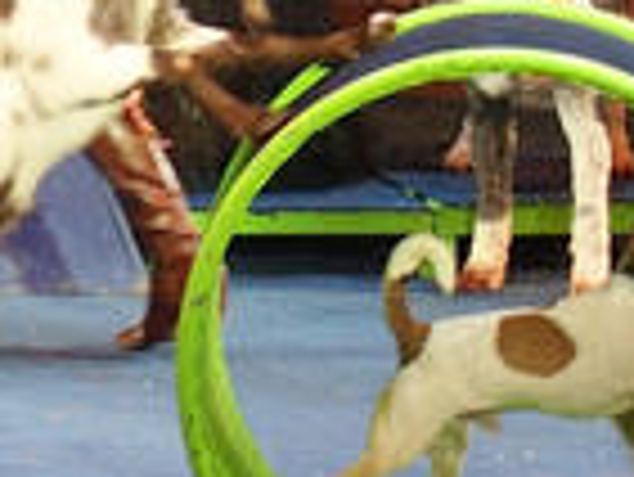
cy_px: -108
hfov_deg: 6.8
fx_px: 5298
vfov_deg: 5.1
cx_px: 252
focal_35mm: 289
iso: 400
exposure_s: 1/60
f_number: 2.8
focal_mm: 17.8
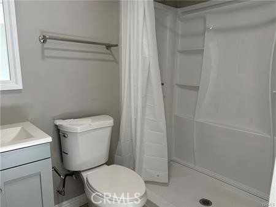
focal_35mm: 26
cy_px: 104
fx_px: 207
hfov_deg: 67.3
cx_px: 138
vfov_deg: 53.0
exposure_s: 1/120
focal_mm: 5.96
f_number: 1.6
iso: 80
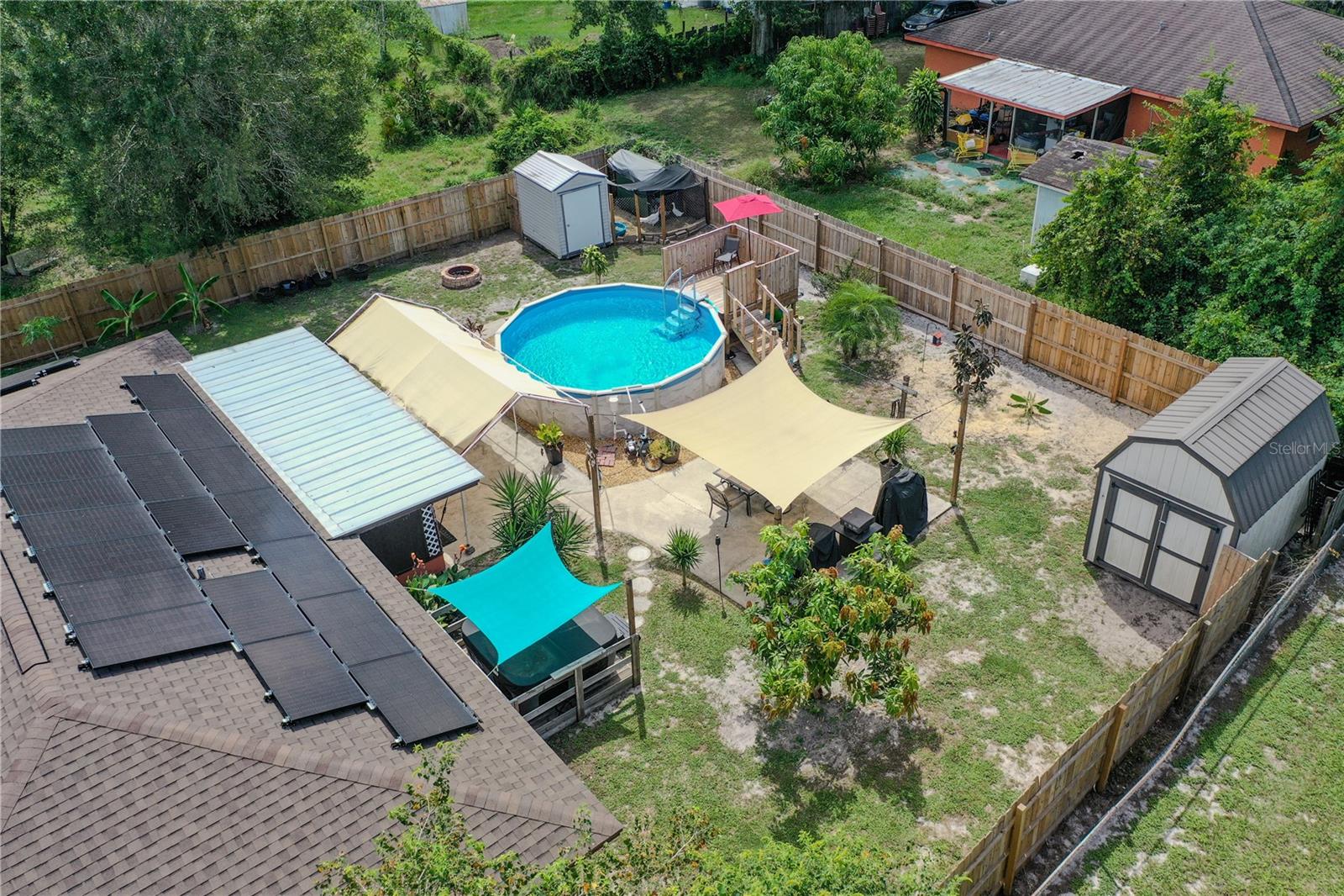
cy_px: 448
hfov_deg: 65.5
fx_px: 1045
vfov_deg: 46.4
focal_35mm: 28
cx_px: 672
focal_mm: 10.26
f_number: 3.2
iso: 100
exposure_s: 1/50
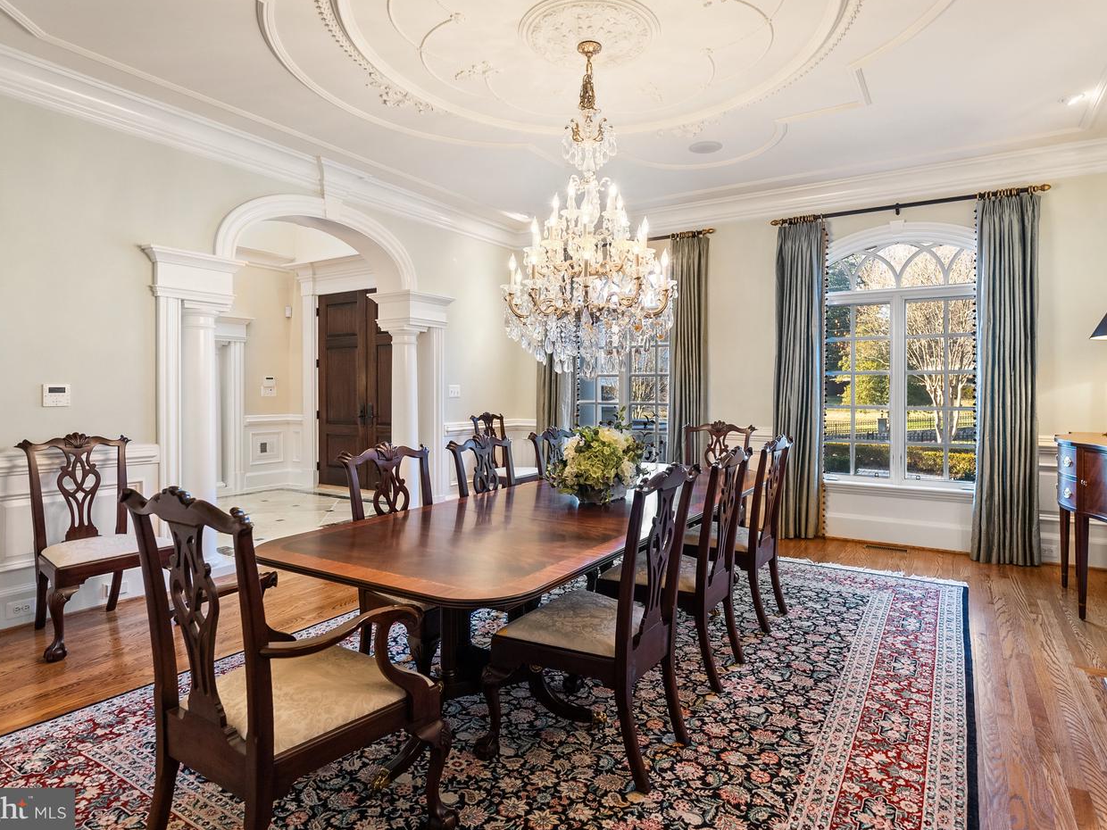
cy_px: 404
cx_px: 578
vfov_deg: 67.1
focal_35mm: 20
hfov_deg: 83.0
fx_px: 625
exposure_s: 1/25
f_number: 4
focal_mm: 17.5
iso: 800
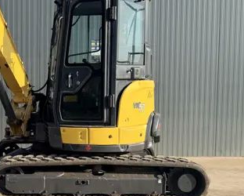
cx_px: 7
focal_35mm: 48
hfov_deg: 35.5
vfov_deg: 31.4
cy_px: 112
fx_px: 347
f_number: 1.78
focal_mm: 6.76
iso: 80
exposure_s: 1/2445
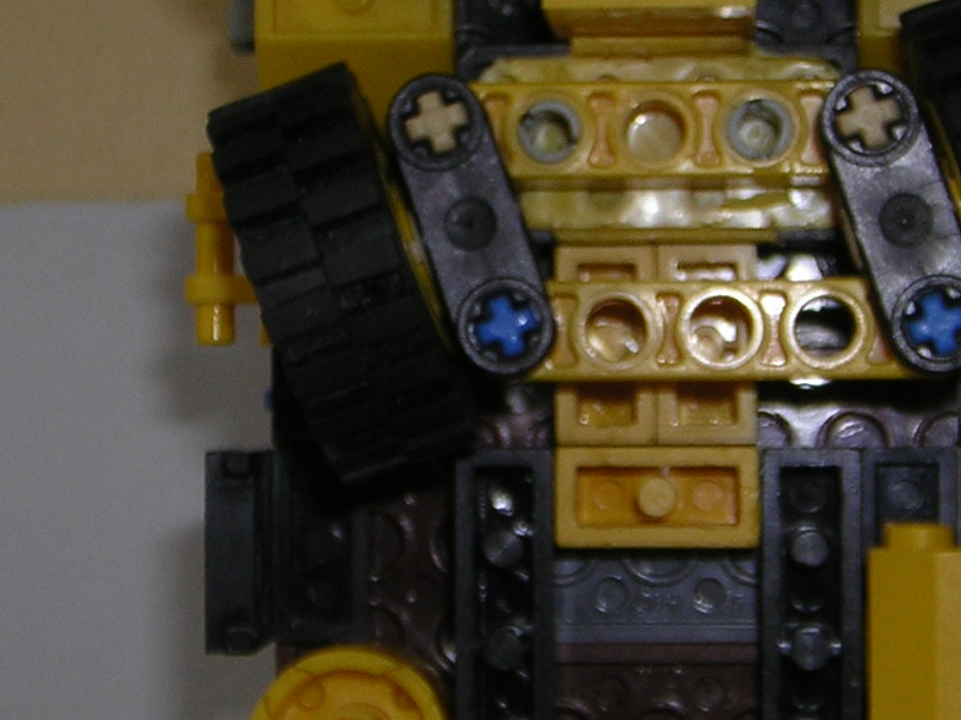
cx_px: 569
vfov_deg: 11.8
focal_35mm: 126
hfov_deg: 15.6
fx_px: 3497
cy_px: 342
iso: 50
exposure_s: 1/60.1
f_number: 3.4
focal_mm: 8.1
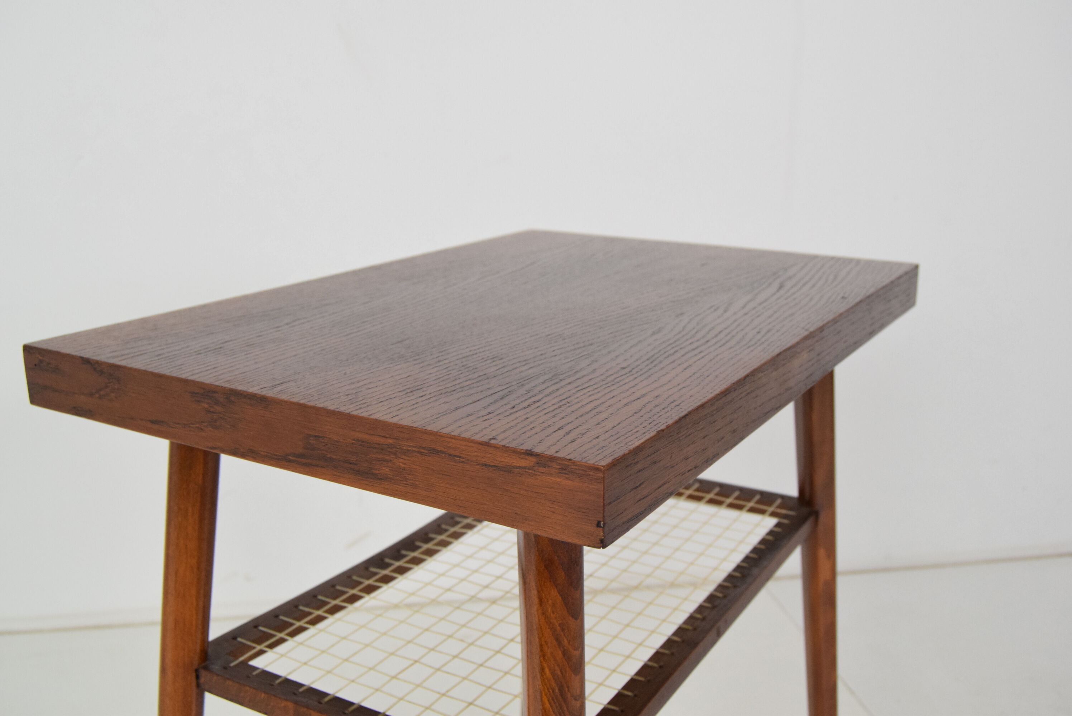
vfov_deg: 36.9
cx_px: 536
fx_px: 1073
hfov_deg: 53.1
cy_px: 358
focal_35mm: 36
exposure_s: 1/160
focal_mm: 24
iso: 1600
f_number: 6.3
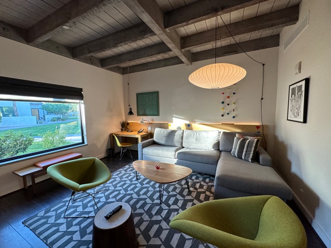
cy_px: 124
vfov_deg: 85.7
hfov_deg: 102.1
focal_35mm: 14
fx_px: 134
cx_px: 166
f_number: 2.2
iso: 200
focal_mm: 2.22
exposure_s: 1/120
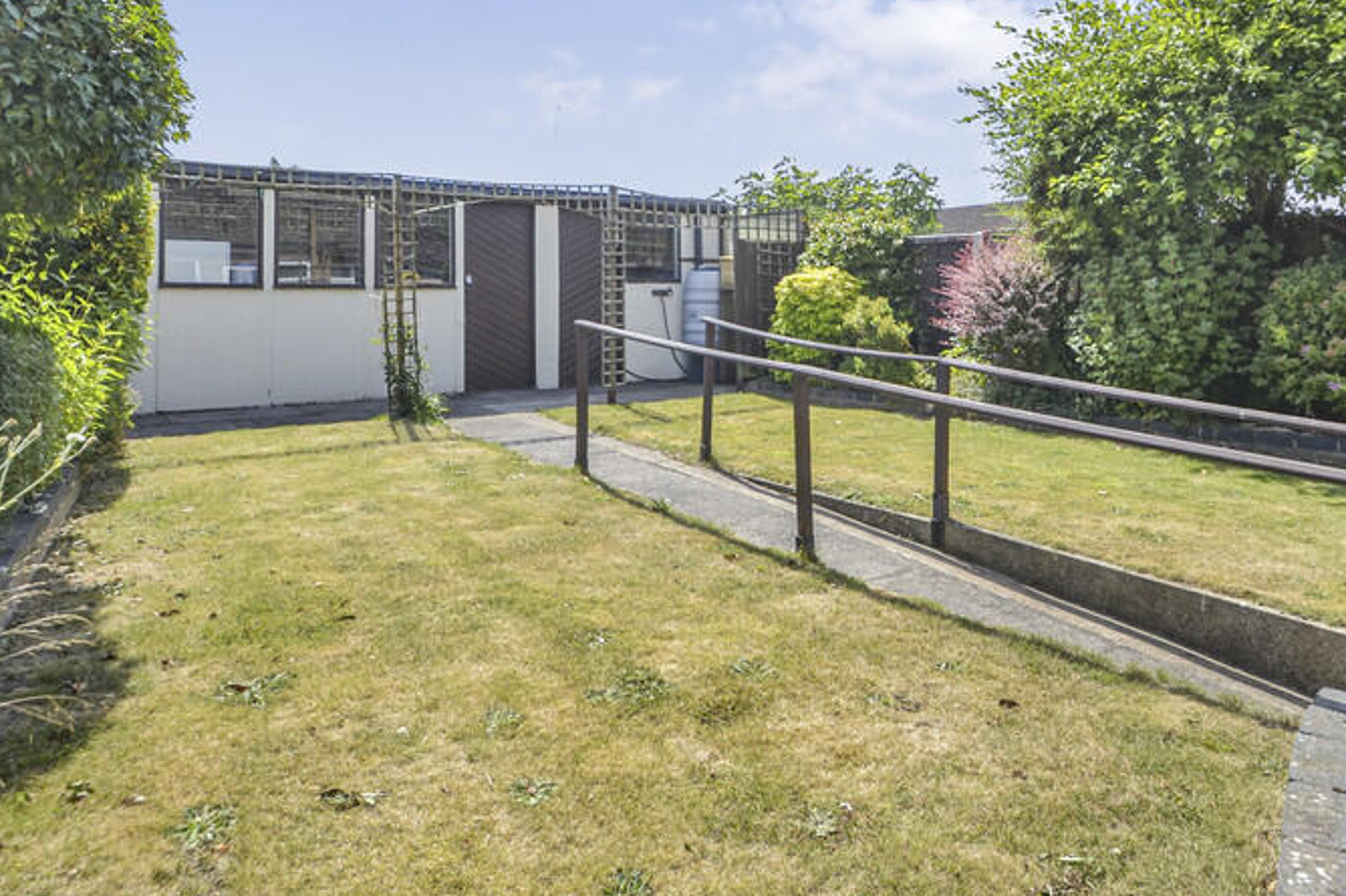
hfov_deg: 75.2
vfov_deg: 53.3
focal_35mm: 23
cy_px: 255
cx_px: 816
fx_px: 860
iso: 100
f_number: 8
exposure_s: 1/250
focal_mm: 10
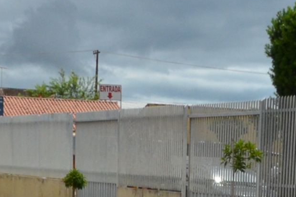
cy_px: 551
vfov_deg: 7.7
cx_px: 294
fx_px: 1316
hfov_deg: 12.7
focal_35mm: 160
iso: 800
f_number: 14
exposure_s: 1/800
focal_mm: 18
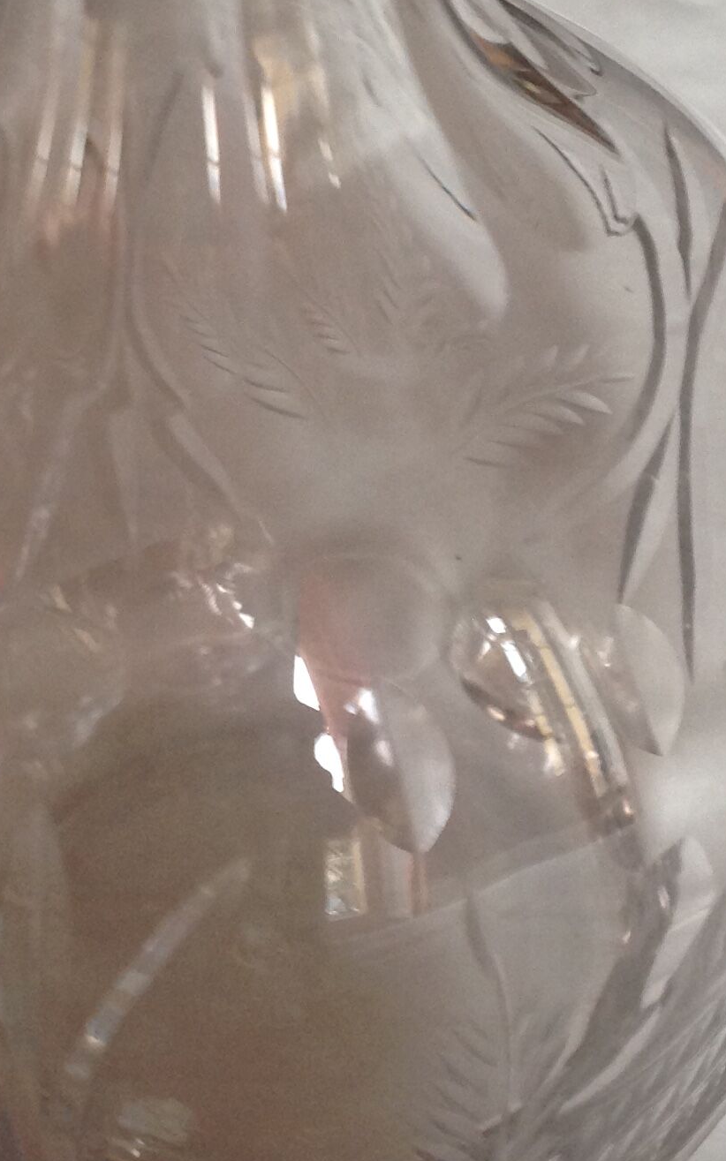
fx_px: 2311
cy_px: 457
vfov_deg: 28.1
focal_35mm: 73
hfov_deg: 17.9
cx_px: 350
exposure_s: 1/15
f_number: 2.4
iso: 100
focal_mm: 4.28
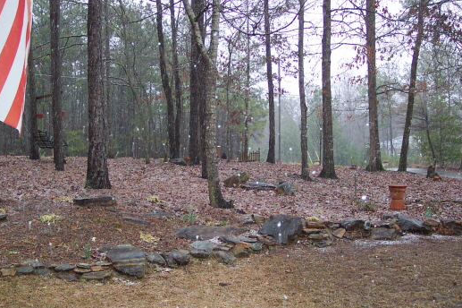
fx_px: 603
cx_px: 212
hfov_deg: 41.9
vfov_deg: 28.6
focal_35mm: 47
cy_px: 161
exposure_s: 1/45
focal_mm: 8
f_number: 2.8
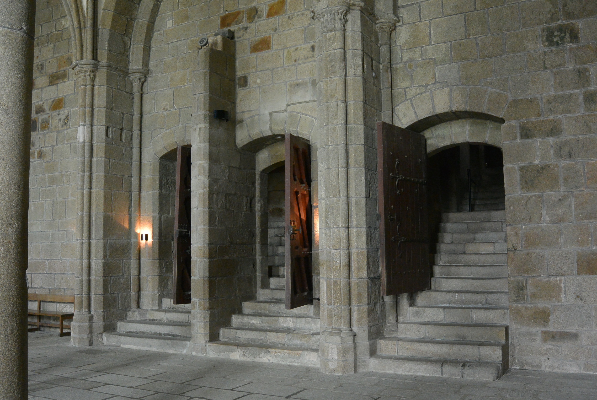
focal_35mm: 35
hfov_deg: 54.4
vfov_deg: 38.0
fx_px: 581
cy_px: 200
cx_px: 298
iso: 900
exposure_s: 1/60
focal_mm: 13
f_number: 3.8
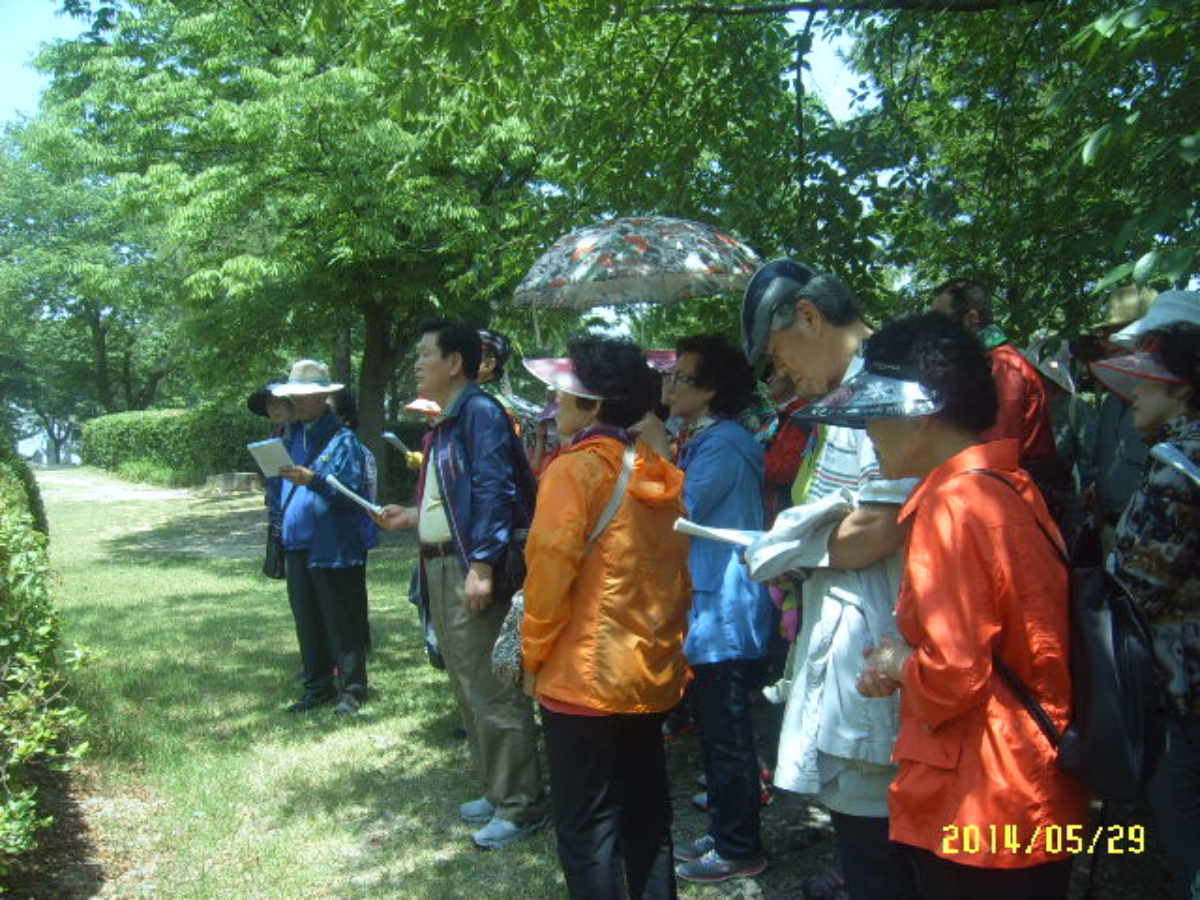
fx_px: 1213
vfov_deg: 40.7
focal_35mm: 35
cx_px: 600
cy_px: 450
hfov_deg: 52.6
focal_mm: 5.8
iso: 50
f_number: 5.8
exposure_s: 1/90
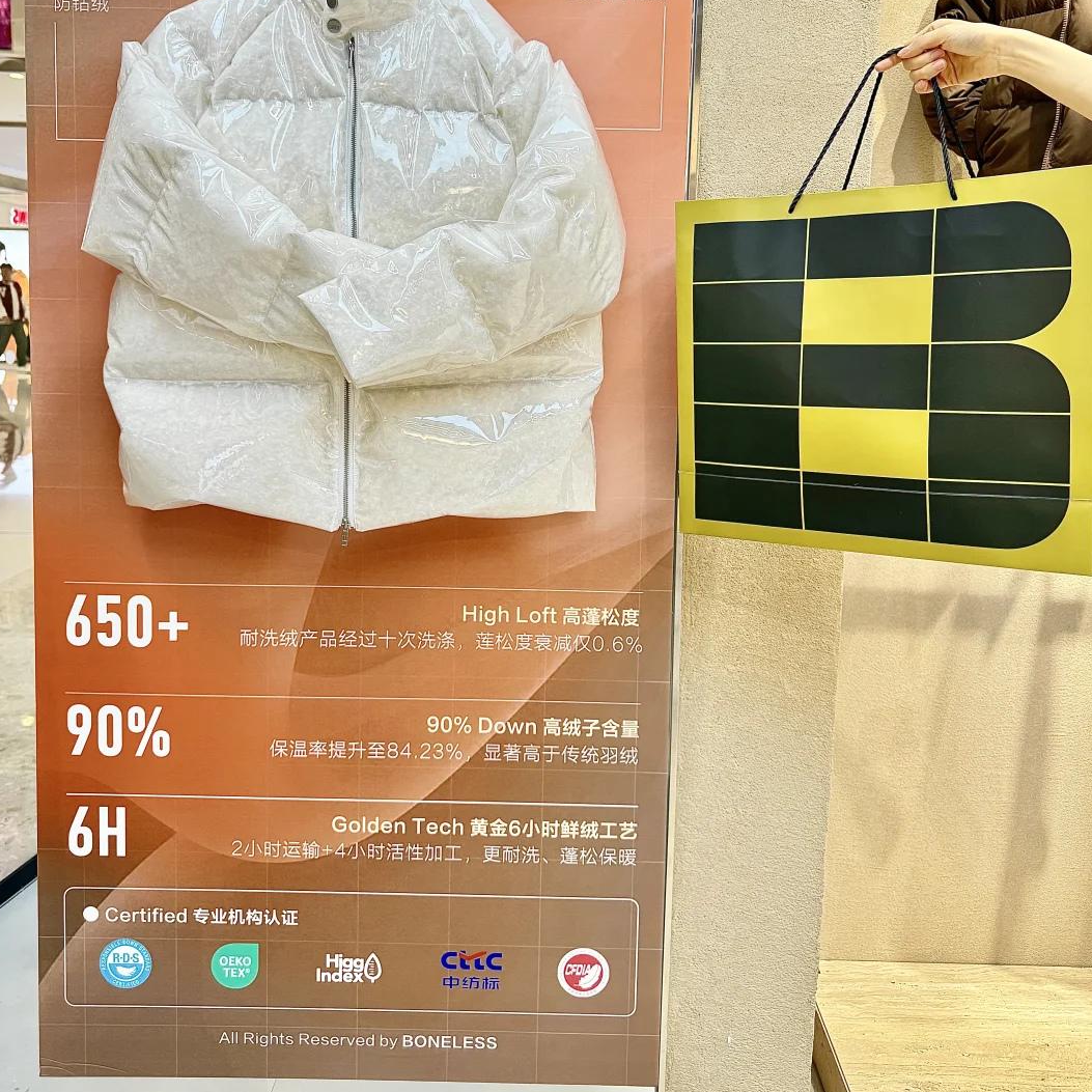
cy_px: 386
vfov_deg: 54.7
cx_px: 543
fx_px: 1035
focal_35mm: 29
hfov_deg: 55.6
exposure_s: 1/100
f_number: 1.78
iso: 200
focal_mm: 6.76
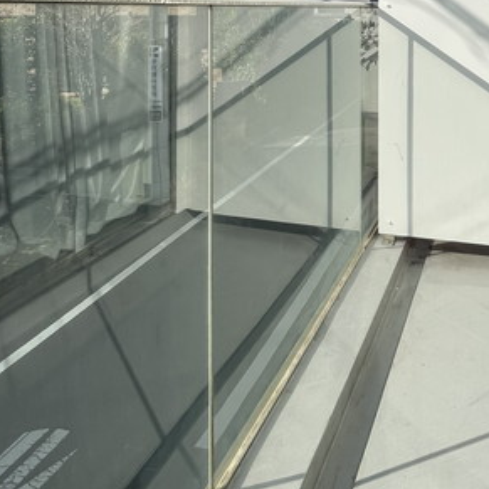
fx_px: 543
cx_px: 351
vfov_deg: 42.8
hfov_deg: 47.1
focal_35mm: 34
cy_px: 18
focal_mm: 1.55
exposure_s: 1/940
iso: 32
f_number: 2.4
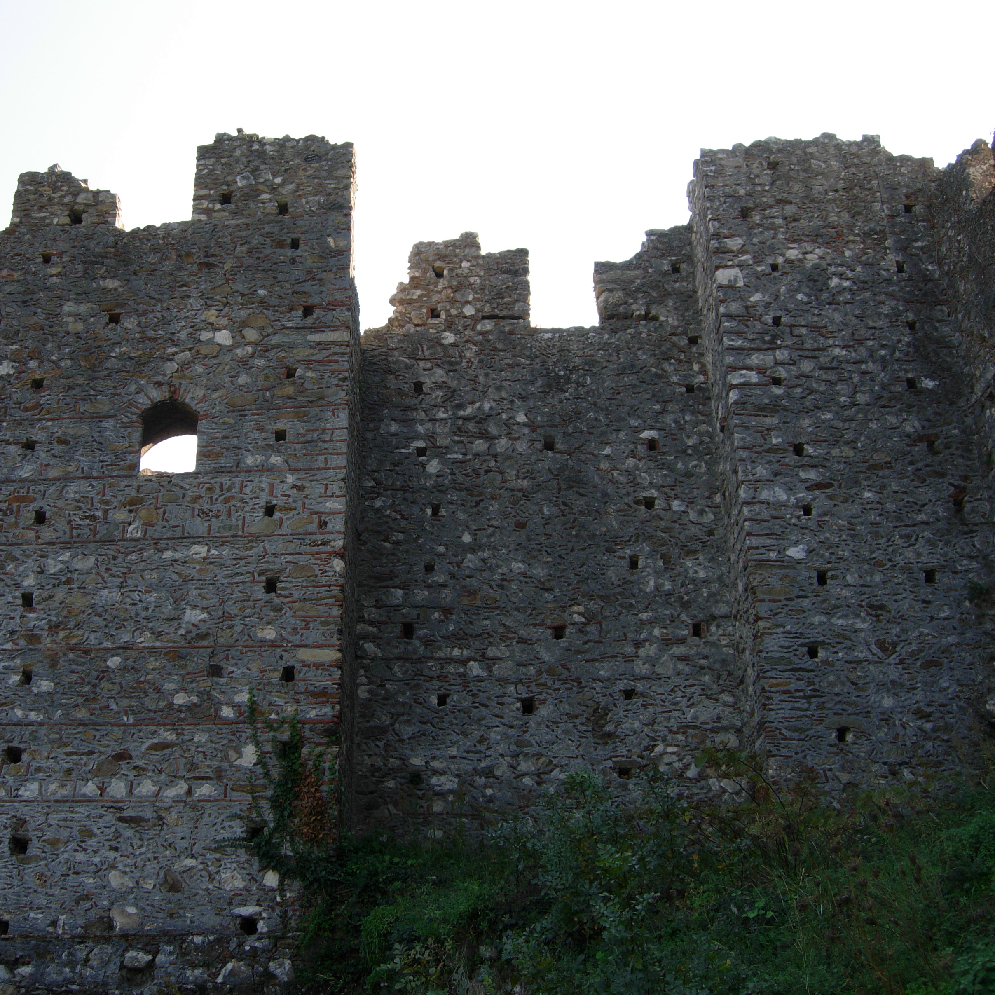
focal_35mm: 43
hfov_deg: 39.0
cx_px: 412
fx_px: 1398
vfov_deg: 39.2
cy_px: 501
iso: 50
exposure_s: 1/242
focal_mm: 7.5
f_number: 3.4
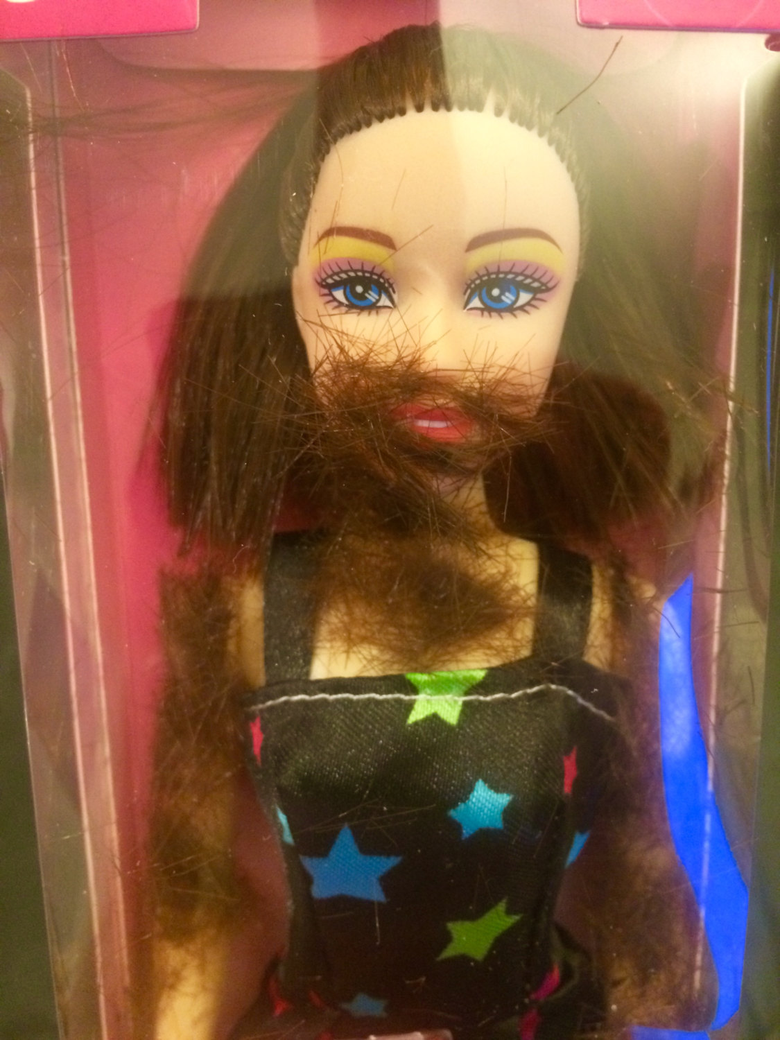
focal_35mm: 29
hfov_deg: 48.2
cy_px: 520
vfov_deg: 61.7
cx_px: 390
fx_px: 871
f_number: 2.2
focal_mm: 4.15
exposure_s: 1/15
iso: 400
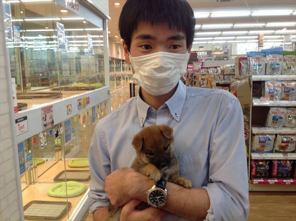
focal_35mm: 35
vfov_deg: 40.6
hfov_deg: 52.7
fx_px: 299
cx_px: 148
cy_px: 110
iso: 50
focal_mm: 4.28
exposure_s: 1/40
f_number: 2.4
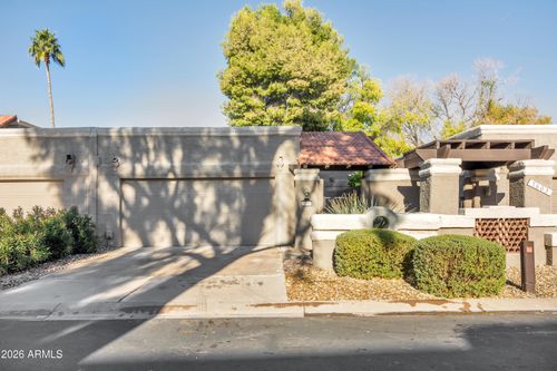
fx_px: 371
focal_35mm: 24
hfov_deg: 73.8
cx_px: 278
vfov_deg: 53.1
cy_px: 186
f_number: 9
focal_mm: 16
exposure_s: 1/320
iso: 250
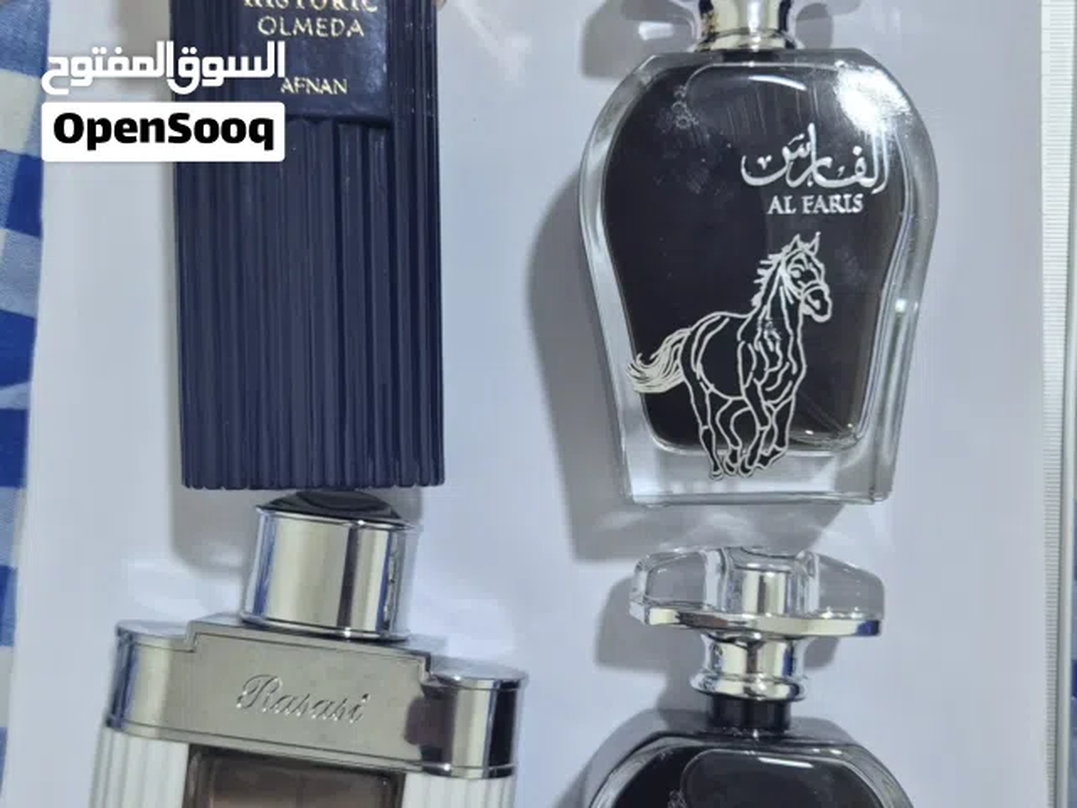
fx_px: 716
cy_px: 404
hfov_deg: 73.9
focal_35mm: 23
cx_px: 538
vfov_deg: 58.9
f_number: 1.8
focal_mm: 5.4
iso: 250
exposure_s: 1/100
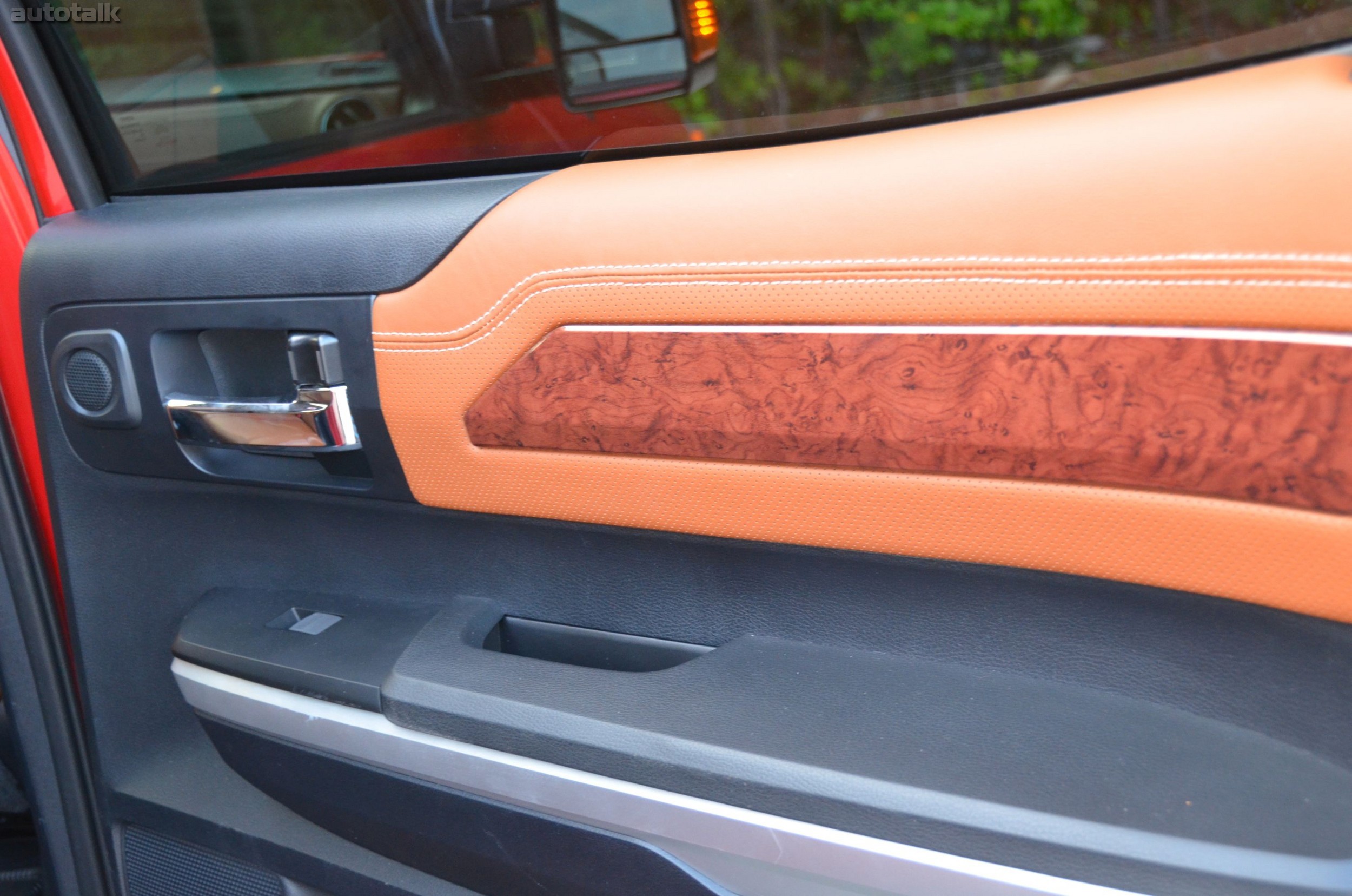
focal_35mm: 44
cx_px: 676
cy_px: 448
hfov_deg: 45.0
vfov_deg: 30.7
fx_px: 1630
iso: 1600
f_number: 4
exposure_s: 1/80
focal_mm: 29
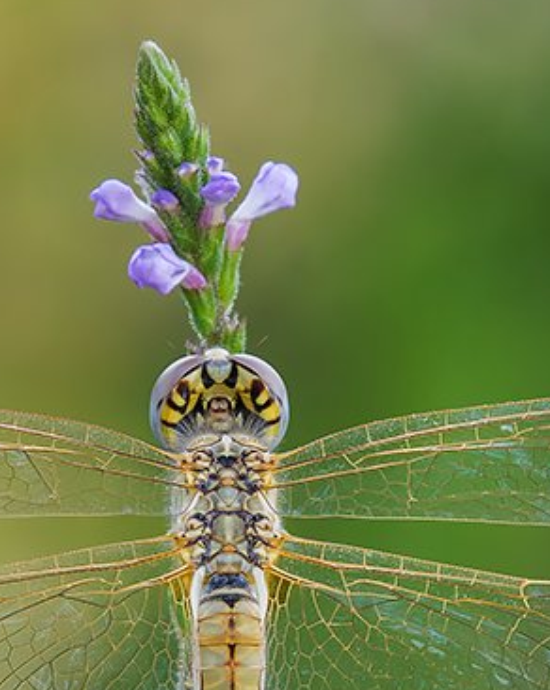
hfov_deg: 2.2
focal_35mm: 710
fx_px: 14471
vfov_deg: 2.7
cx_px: 241
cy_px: 570
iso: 200
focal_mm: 180
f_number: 16
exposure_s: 1/6
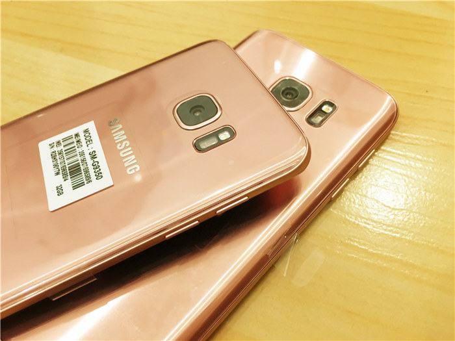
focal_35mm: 29
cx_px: 228
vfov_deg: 48.2
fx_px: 381
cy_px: 170
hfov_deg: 61.7
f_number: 2.2
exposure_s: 1/17
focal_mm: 4.15
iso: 80
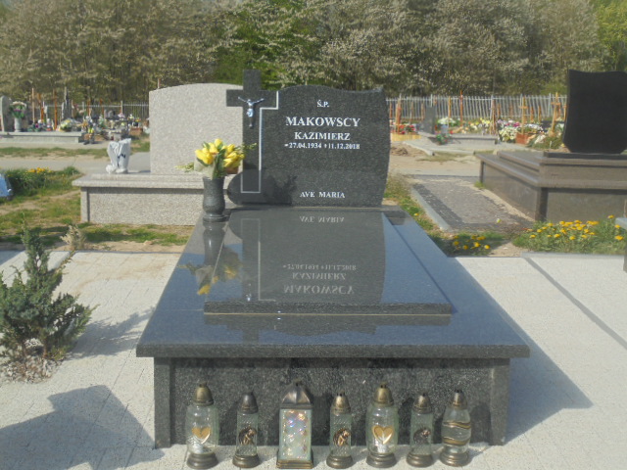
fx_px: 779
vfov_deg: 33.6
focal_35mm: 43
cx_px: 314
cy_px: 235
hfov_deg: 43.9
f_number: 4.5
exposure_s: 1/640
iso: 100
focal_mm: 7.8
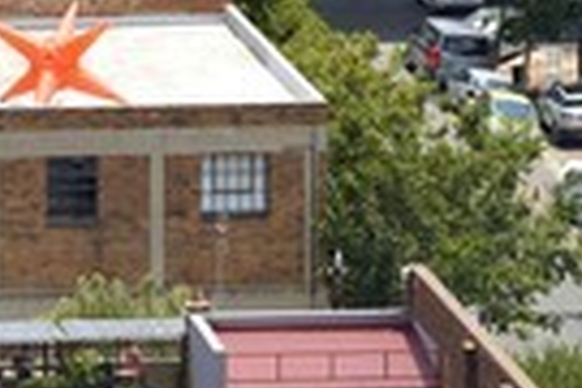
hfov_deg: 5.7
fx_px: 5820
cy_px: -134
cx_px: -26
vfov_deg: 3.8
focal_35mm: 360
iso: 200
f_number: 14
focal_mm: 116
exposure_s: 1/250
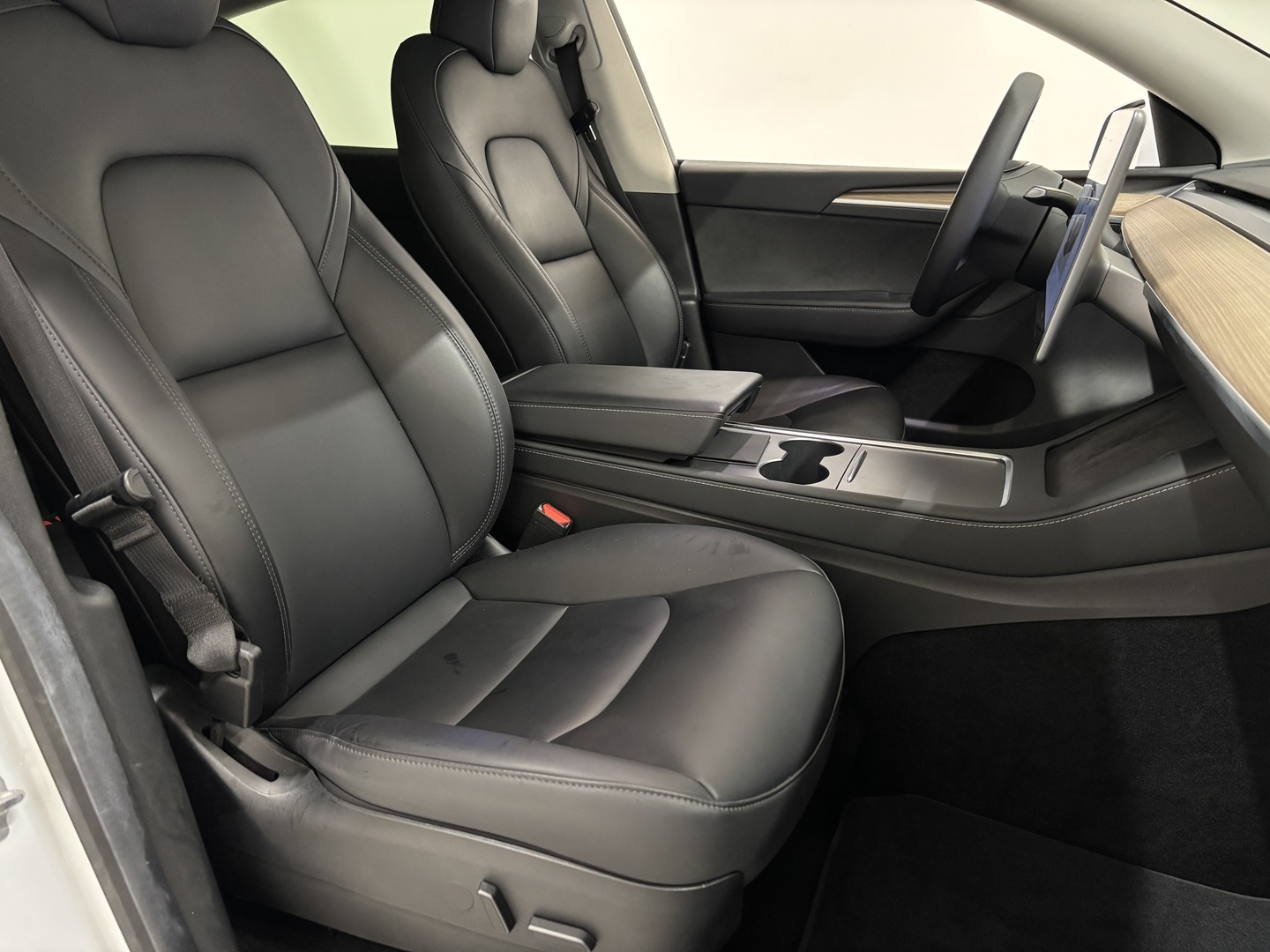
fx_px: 954
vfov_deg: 53.1
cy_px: 476
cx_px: 635
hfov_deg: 67.3
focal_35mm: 26
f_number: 1.6
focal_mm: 5.96
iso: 640
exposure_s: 1/25
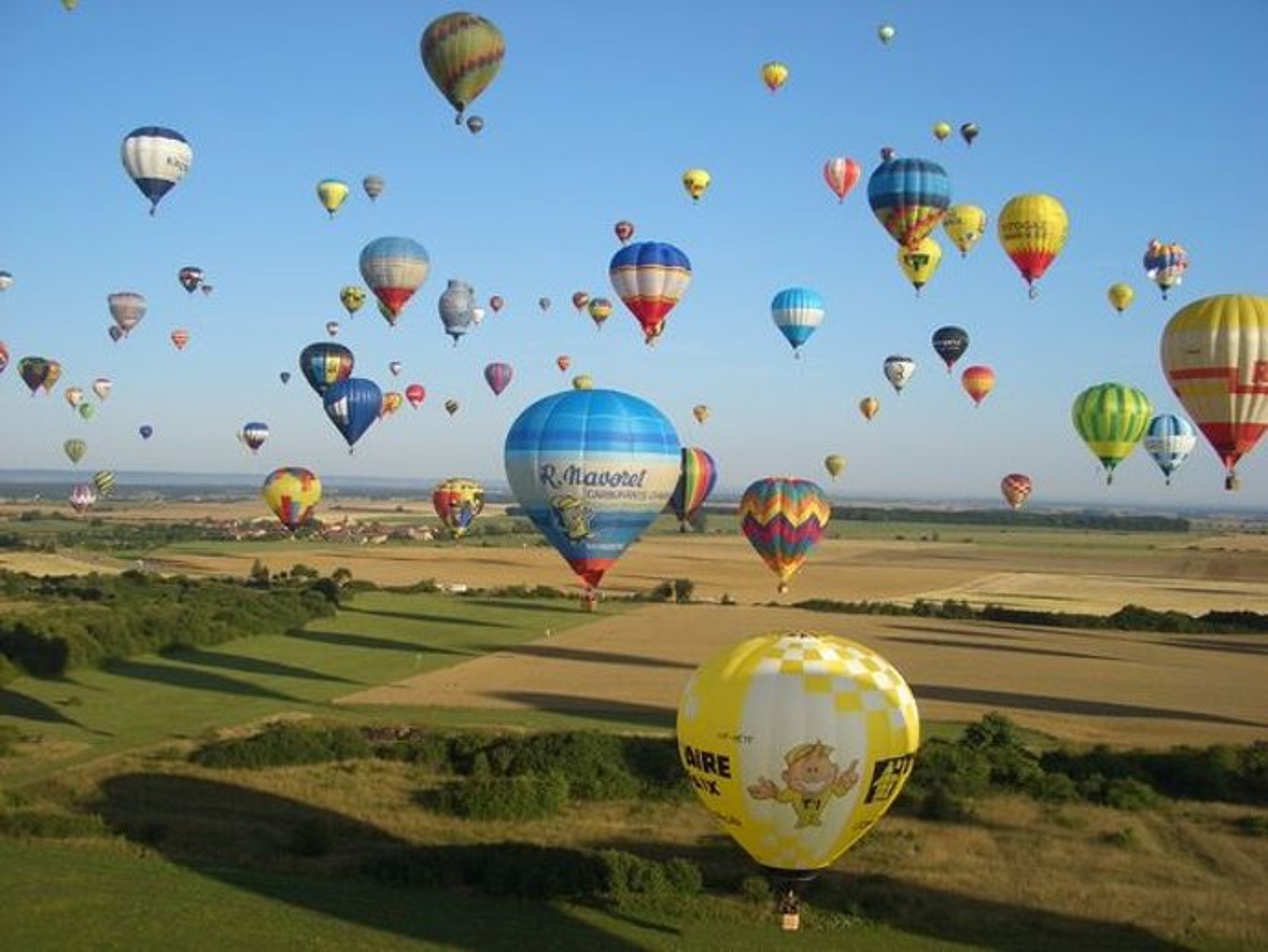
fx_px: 1283
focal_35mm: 35
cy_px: 476
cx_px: 634
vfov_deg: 40.7
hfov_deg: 52.6
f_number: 4.3
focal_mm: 5.8
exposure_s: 1/400
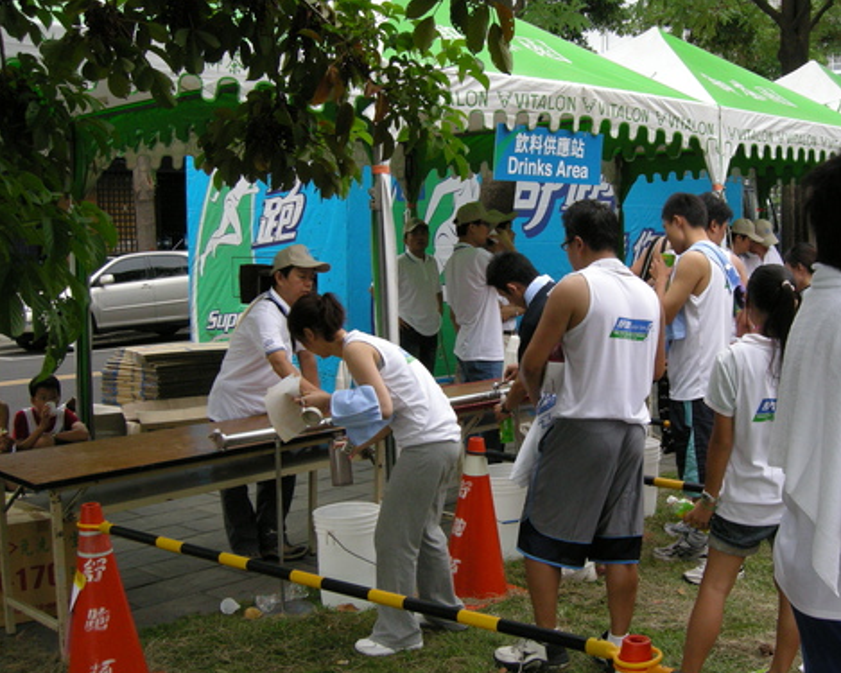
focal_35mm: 45
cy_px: 345
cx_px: 522
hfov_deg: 40.9
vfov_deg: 33.4
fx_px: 1120
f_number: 3.8
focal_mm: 7.5
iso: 200
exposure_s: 1/108
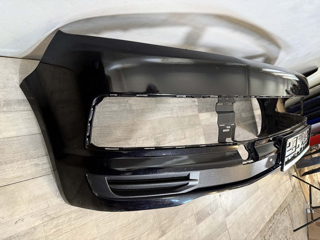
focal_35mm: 24
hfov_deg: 71.6
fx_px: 222
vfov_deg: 56.8
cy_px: 120
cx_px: 160
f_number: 1.78
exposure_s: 1/50
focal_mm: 6.76
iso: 250
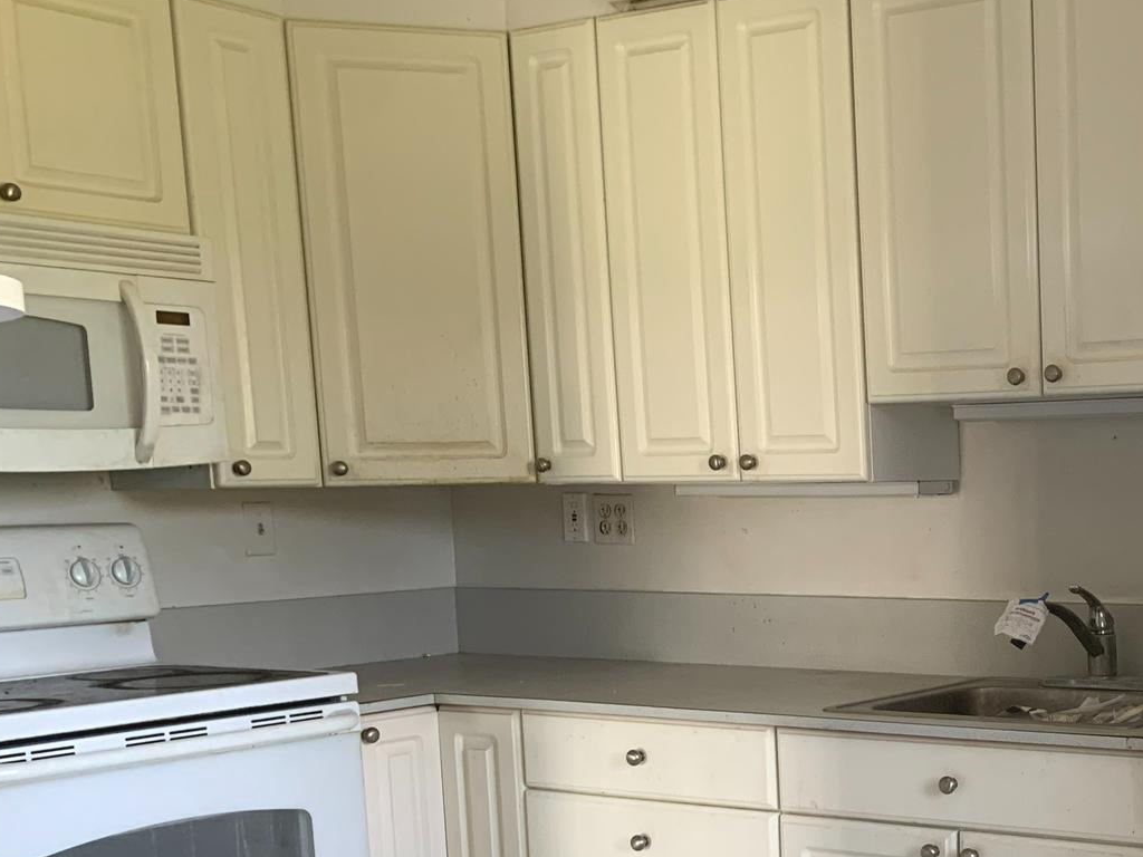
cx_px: 1127
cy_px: 742
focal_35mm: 52
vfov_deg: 27.2
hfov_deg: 33.8
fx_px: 1717
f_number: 1.8
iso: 160
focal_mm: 4.25
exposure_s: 1/60
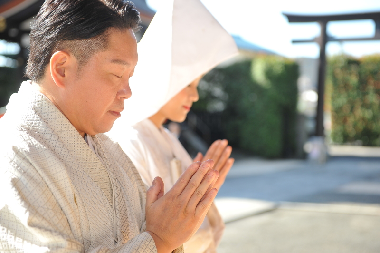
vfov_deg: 19.4
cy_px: 126
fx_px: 738
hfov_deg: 28.9
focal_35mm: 70
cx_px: 190
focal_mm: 70
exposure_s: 1/640
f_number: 3.5
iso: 400
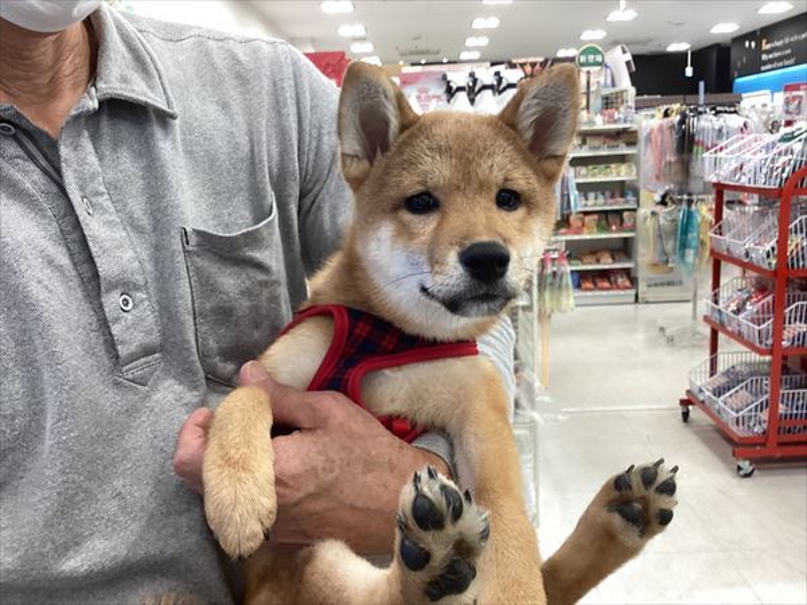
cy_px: 302
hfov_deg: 58.4
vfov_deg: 45.4
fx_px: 723
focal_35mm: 31
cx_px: 404
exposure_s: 1/50
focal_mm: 3.3
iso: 100
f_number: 2.4
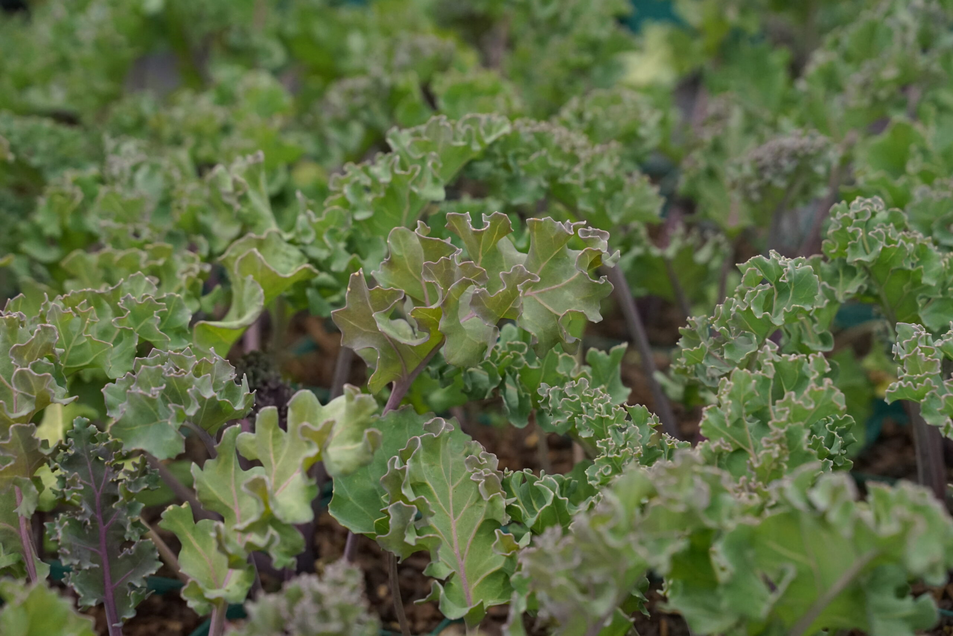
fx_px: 1985
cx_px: 476
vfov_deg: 18.2
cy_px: 318
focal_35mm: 75
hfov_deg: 27.0
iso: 2500
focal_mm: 75
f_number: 5.6
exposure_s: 1/3200
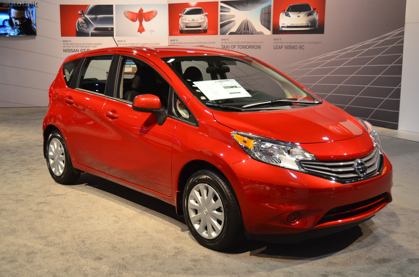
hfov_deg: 42.4
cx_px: 210
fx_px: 540
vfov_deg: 28.8
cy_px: 138
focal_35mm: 46
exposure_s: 1/160
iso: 1600
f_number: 4
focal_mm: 31
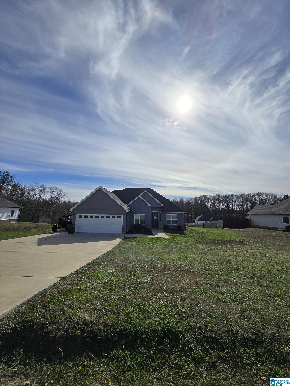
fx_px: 145
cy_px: 193
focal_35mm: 13
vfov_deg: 106.2
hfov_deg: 89.9
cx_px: 145
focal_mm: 2.2
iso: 50
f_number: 2.2
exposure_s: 1/6766
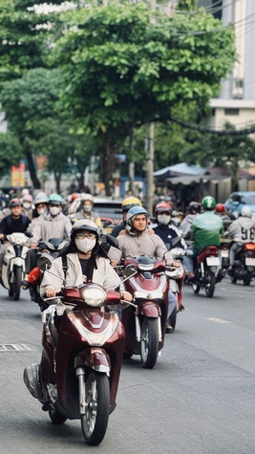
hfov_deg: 6.9
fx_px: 2117
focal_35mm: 176
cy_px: 228
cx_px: 104
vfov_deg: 12.2
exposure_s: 1/99
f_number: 2.8
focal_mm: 15.66
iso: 100
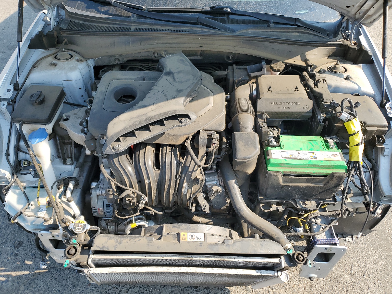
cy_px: 147
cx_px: 196
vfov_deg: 53.1
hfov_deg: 67.3
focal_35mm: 26
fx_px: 294
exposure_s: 1/909
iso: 50
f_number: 1.5
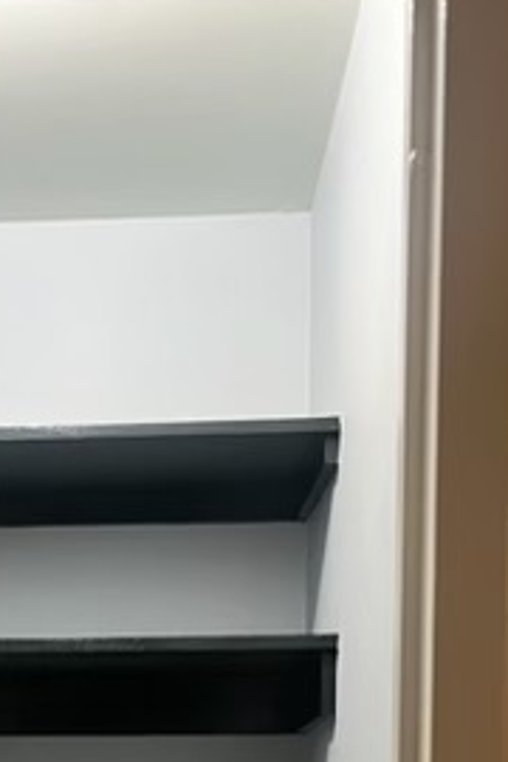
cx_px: 8
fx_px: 1355
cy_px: 864
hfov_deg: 20.6
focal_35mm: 64
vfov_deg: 28.2
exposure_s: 1/60
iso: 250
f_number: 1.6
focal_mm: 5.1
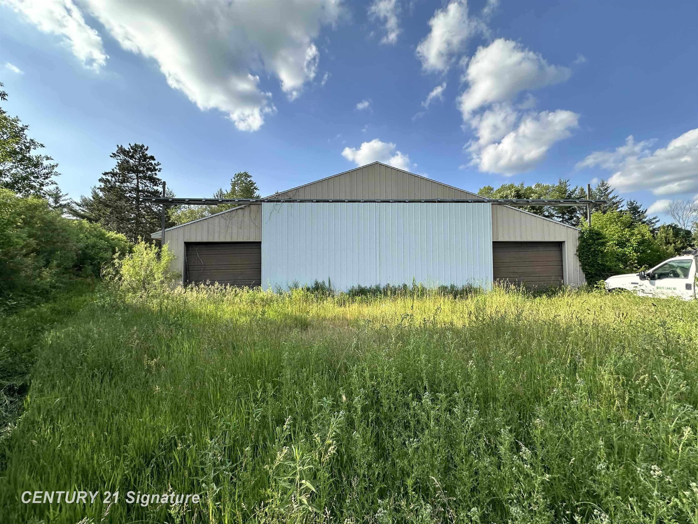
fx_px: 282
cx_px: 349
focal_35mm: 14
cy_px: 262
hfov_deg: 102.1
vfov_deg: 85.7
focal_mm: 2.22
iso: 40
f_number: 2.2
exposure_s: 1/1052
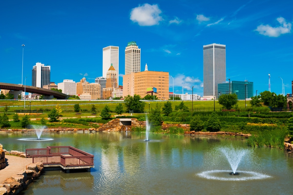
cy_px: 98
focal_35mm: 46
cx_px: 146
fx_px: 378
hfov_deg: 42.4
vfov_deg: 28.9
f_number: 8
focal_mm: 31
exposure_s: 1/100
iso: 100
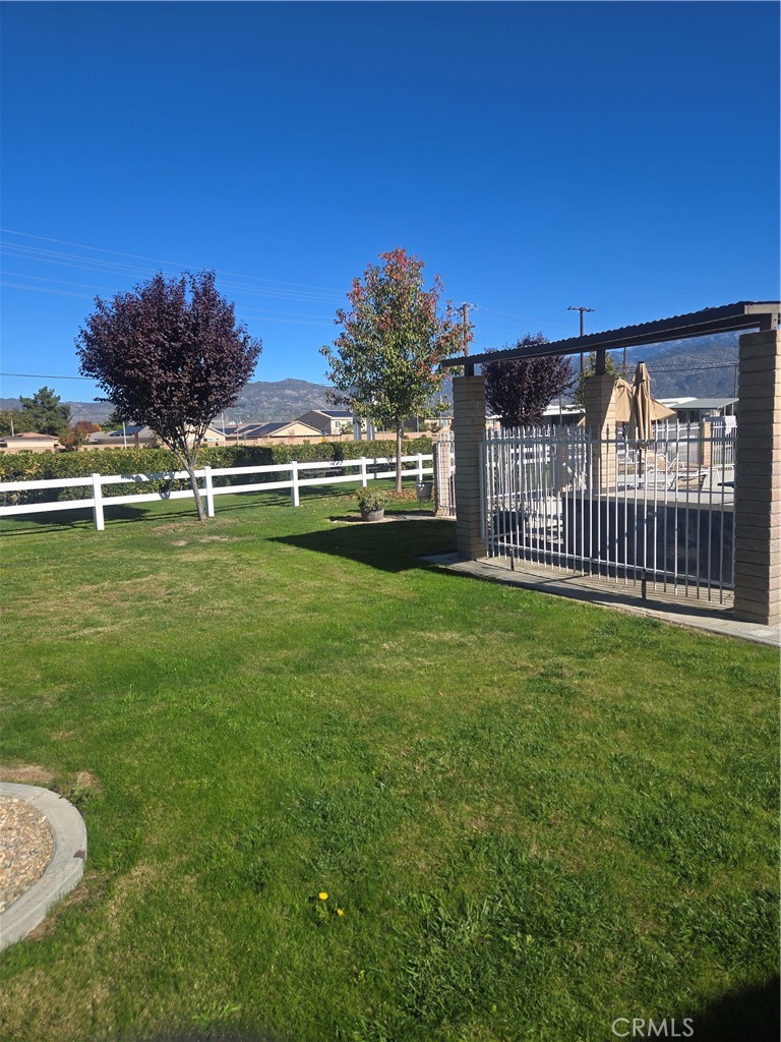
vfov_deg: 73.9
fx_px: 692
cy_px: 521
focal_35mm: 23
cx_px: 390
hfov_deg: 58.9
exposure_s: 1/2308
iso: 25
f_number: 1.8
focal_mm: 5.4
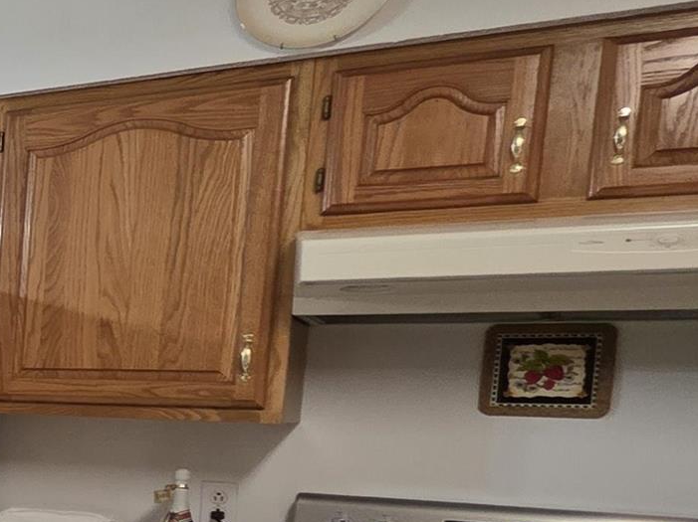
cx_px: -693
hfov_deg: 19.3
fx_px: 1149
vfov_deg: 24.7
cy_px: 487
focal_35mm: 57
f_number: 1.9
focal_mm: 2.2
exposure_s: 1/120
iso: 160
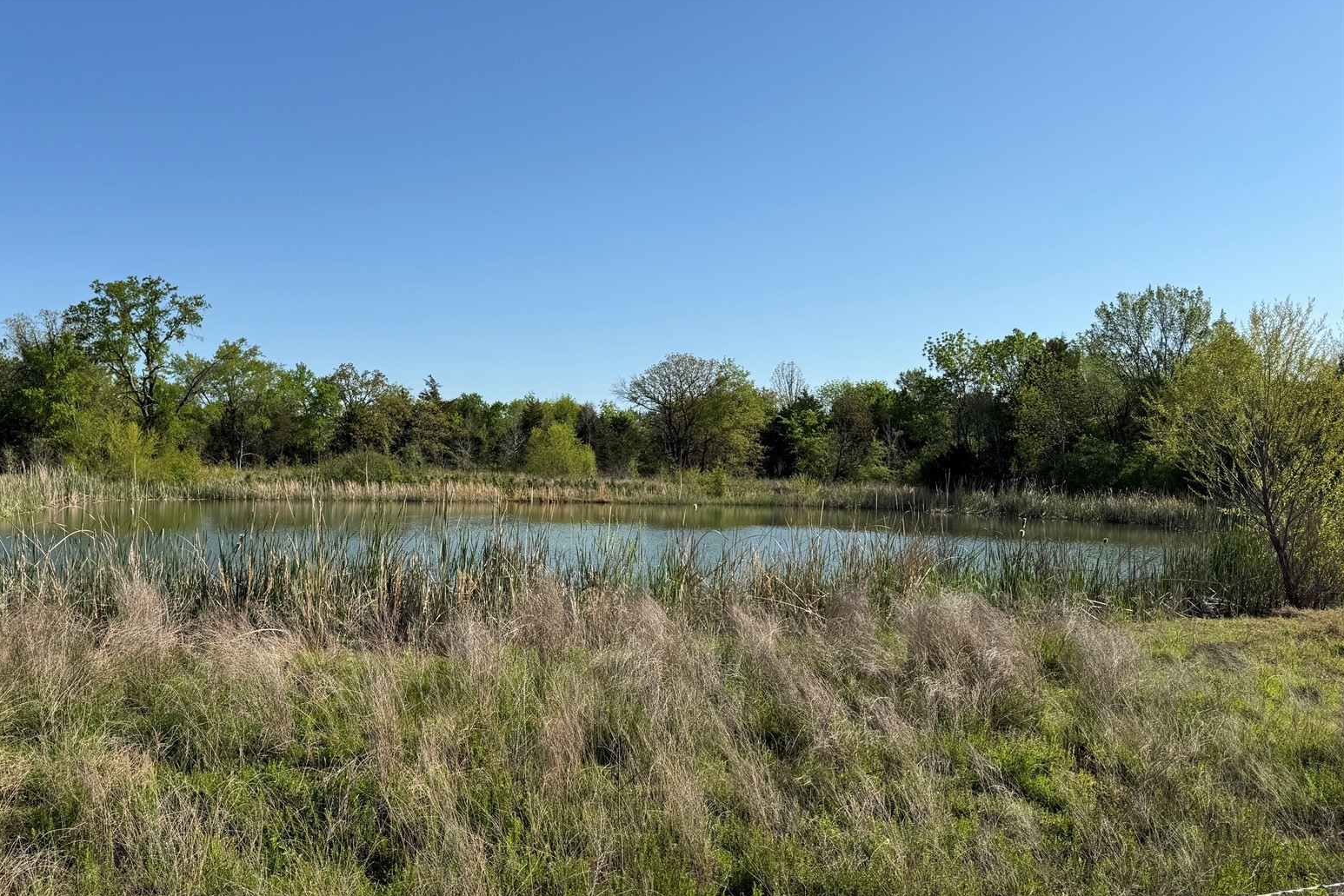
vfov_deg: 42.3
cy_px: 495
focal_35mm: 31
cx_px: 513
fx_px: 1157
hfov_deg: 59.6
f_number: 1.78
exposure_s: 1/4950
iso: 80
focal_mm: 6.76
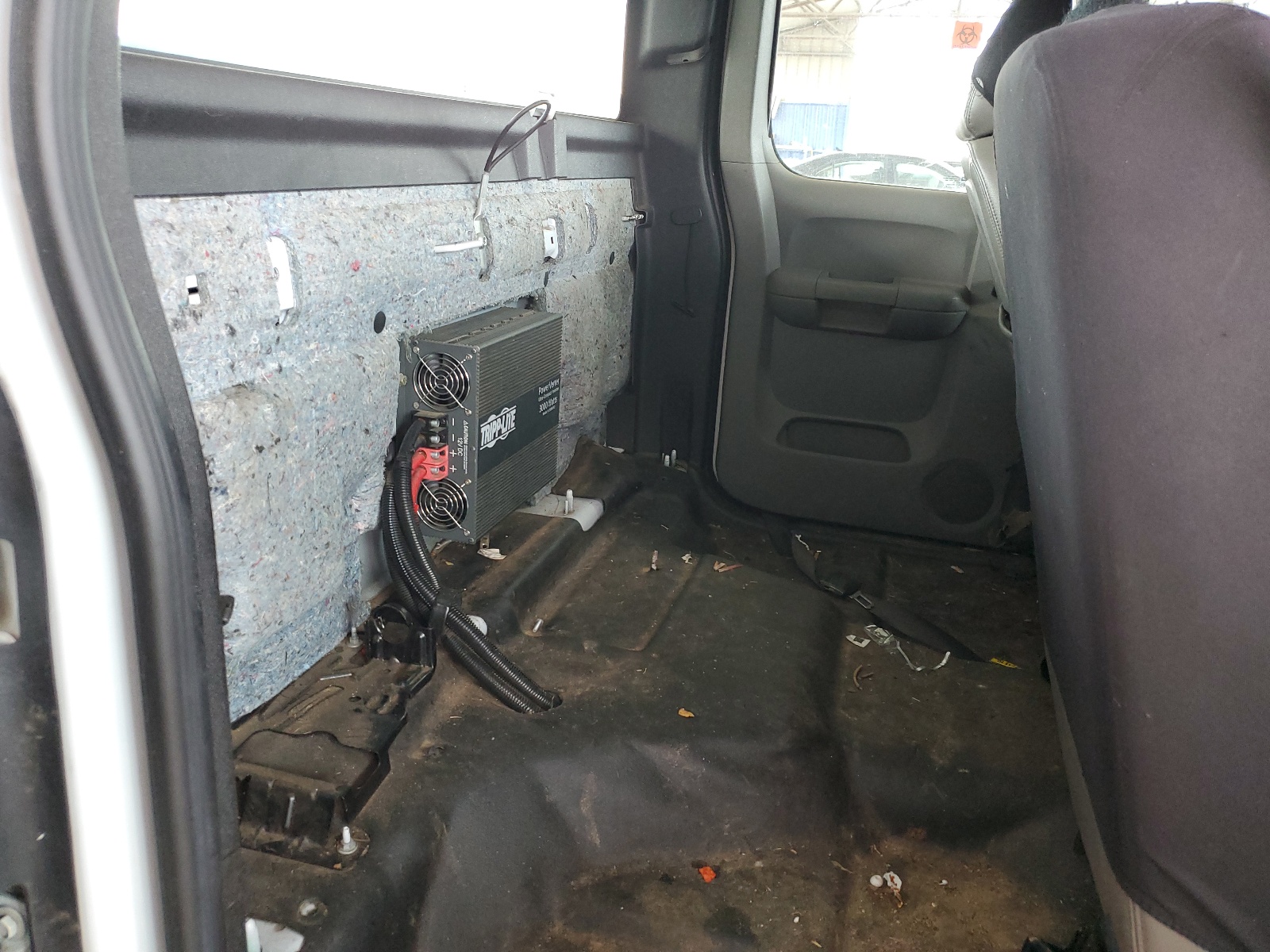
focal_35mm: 26
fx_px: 954
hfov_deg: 67.3
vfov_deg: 53.1
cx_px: 635
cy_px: 476
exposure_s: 1/60.2
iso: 144
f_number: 1.5
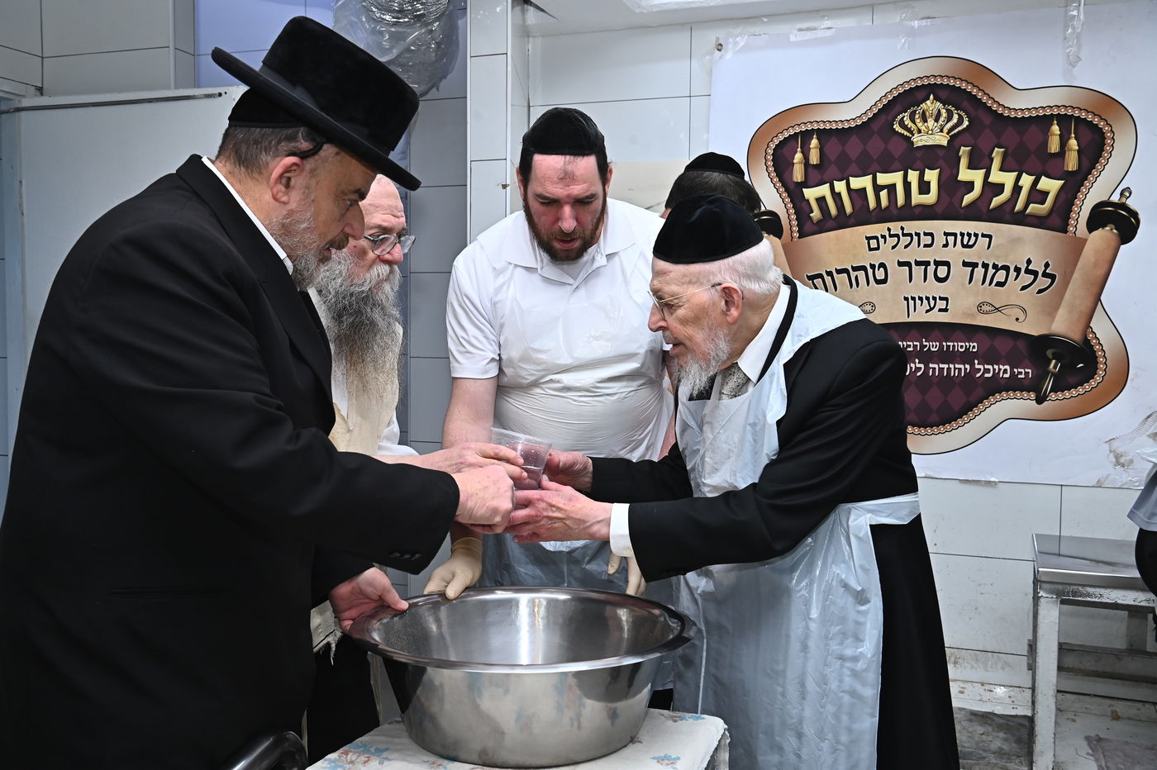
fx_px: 1156
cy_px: 385
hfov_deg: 53.2
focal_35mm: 36
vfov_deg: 36.8
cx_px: 578
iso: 1000
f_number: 8
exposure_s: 1/200
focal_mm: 36
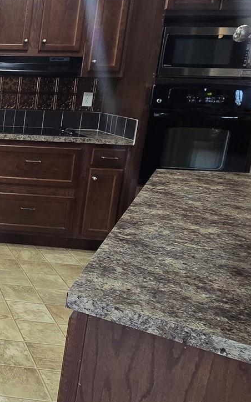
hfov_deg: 22.4
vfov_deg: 50.1
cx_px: -180
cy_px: 161
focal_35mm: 39
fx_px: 427
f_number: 2.2
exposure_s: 1/60
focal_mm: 2.2
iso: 200
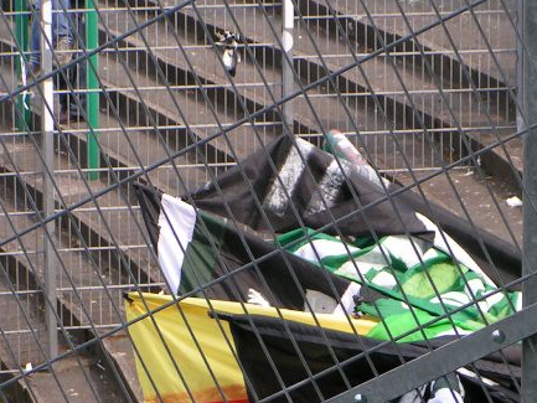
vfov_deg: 6.1
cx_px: 422
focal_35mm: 242
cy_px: 357
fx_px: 3755
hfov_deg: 8.2
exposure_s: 1/250
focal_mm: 20
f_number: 5
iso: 50
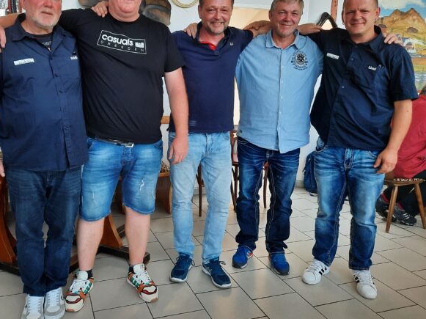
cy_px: 134
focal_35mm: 31
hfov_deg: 57.8
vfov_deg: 45.2
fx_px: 381
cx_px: 165
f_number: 2
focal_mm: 4.6
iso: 50
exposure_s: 1/60
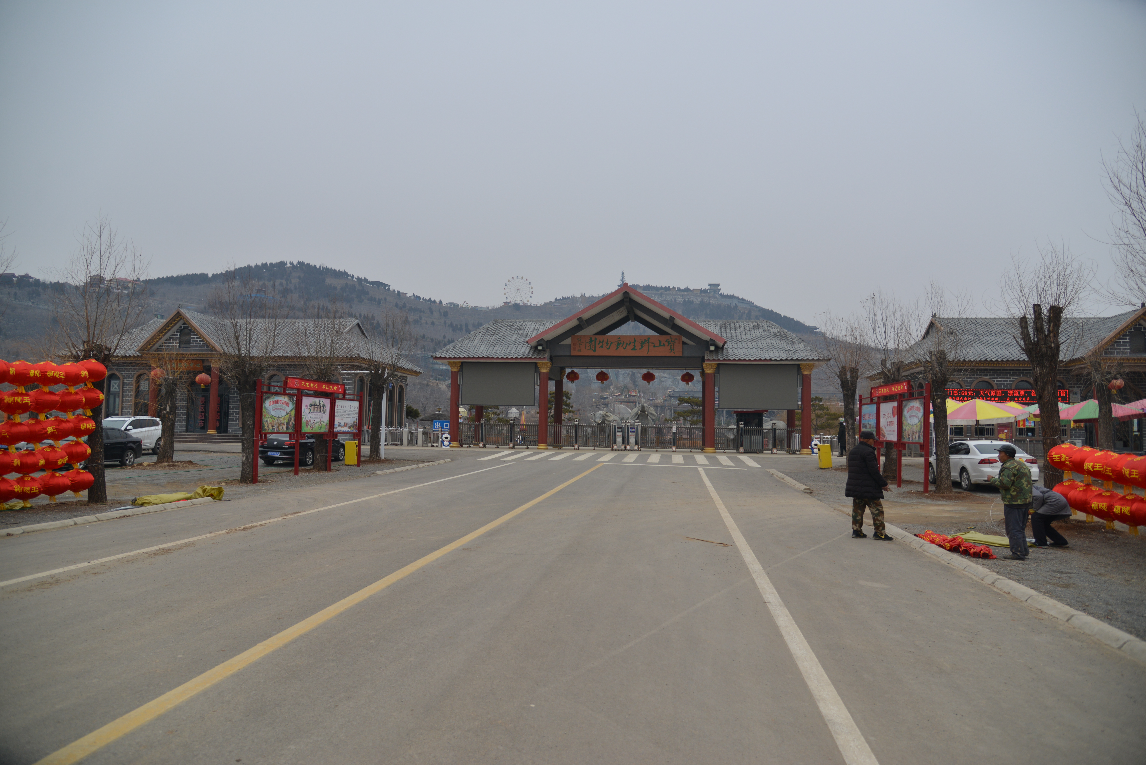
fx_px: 764
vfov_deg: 53.2
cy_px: 382
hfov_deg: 73.7
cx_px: 573
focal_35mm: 24
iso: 280
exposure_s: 1/1250
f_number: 4
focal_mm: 24
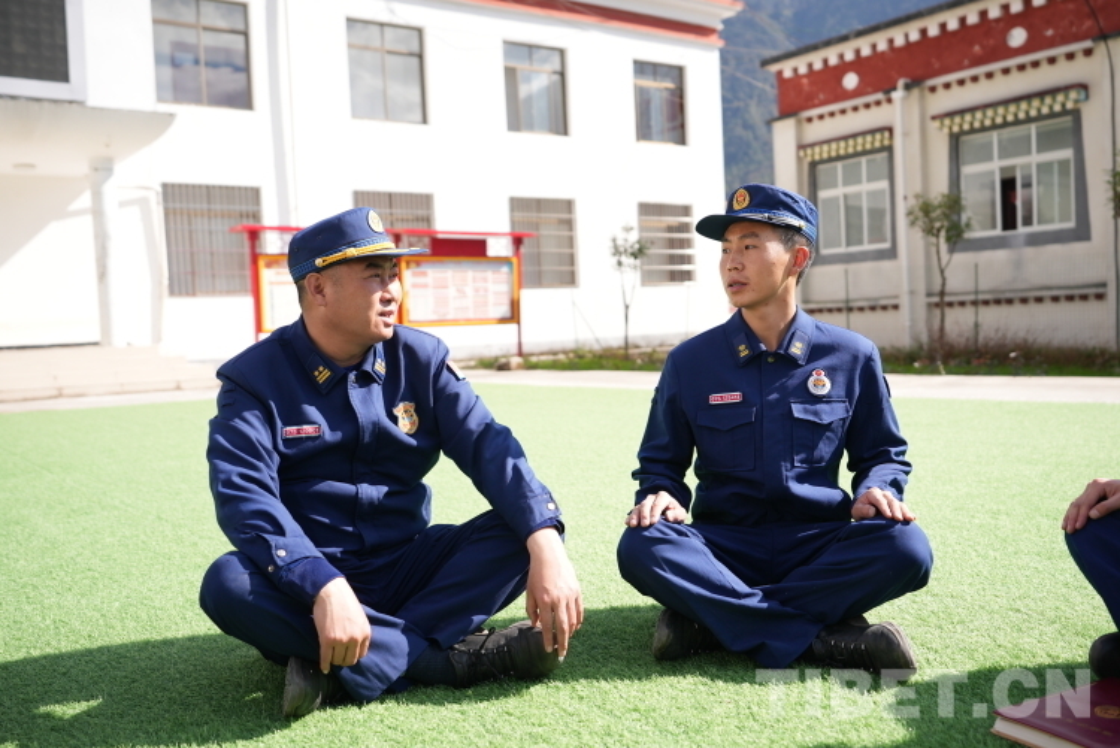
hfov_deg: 57.2
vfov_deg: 40.0
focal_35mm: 33
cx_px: 560
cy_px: 374
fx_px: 1027
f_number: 2.8
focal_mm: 33
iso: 250
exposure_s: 1/2000
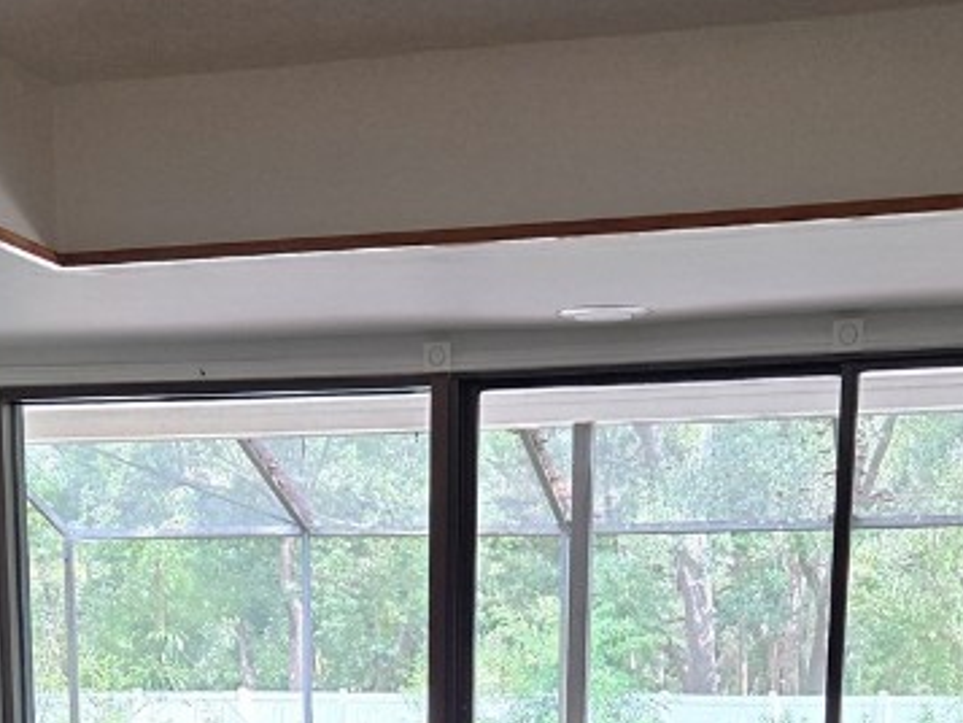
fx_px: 1837
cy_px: 1012
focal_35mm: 66
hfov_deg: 29.4
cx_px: 445
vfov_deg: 19.9
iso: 200
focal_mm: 5.4
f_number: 1.8
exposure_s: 1/180
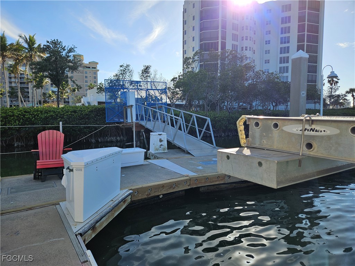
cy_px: 133
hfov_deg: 73.9
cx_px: 178
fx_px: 236
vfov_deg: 58.9
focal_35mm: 23
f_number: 1.8
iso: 32
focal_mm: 5.4
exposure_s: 1/1728
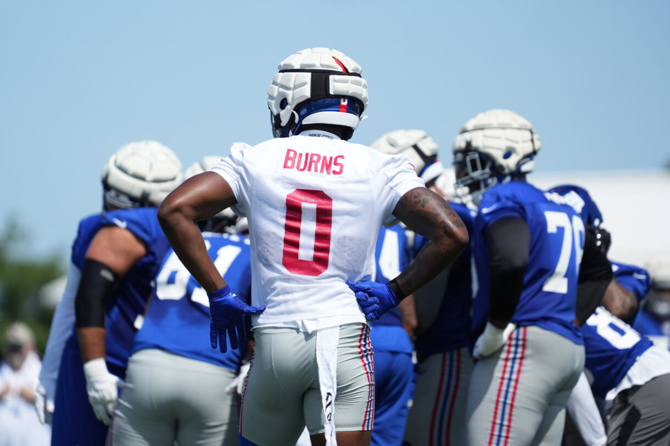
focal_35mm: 600
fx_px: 11164
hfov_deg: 3.4
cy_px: 223
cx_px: 335
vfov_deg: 2.3
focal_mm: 600
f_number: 6.3
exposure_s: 1/3200
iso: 640
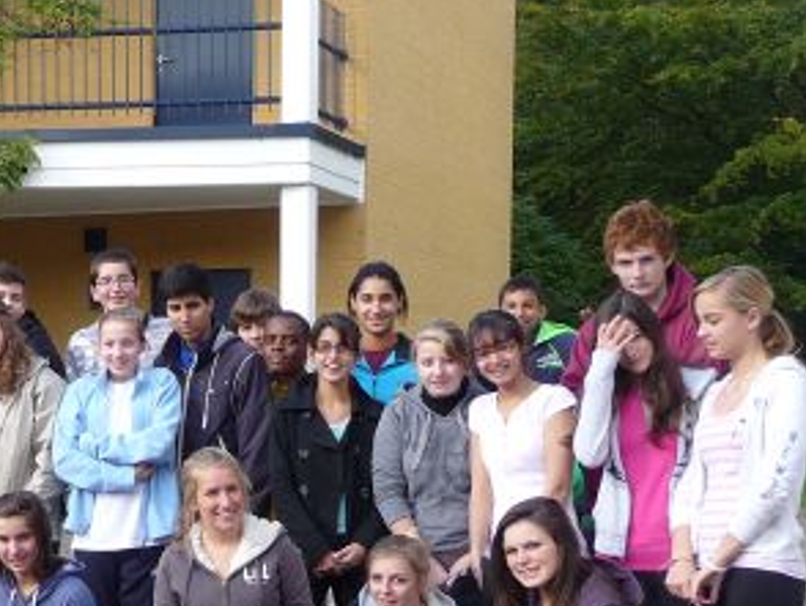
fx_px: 1724
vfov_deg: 19.7
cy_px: 494
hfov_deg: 24.9
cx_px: -19
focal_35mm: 74
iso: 100
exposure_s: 1/200
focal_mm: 4.7
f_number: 3.3
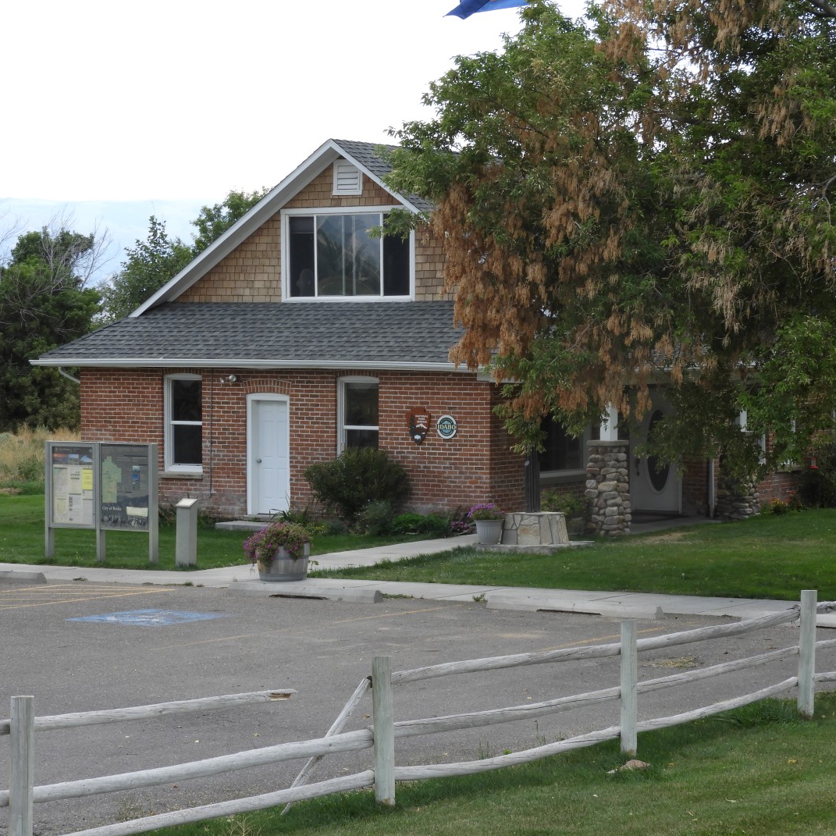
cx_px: 440
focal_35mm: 101
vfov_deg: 17.2
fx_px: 2760
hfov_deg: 17.2
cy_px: 419
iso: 100
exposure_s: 1/400
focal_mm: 15.2
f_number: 4.5
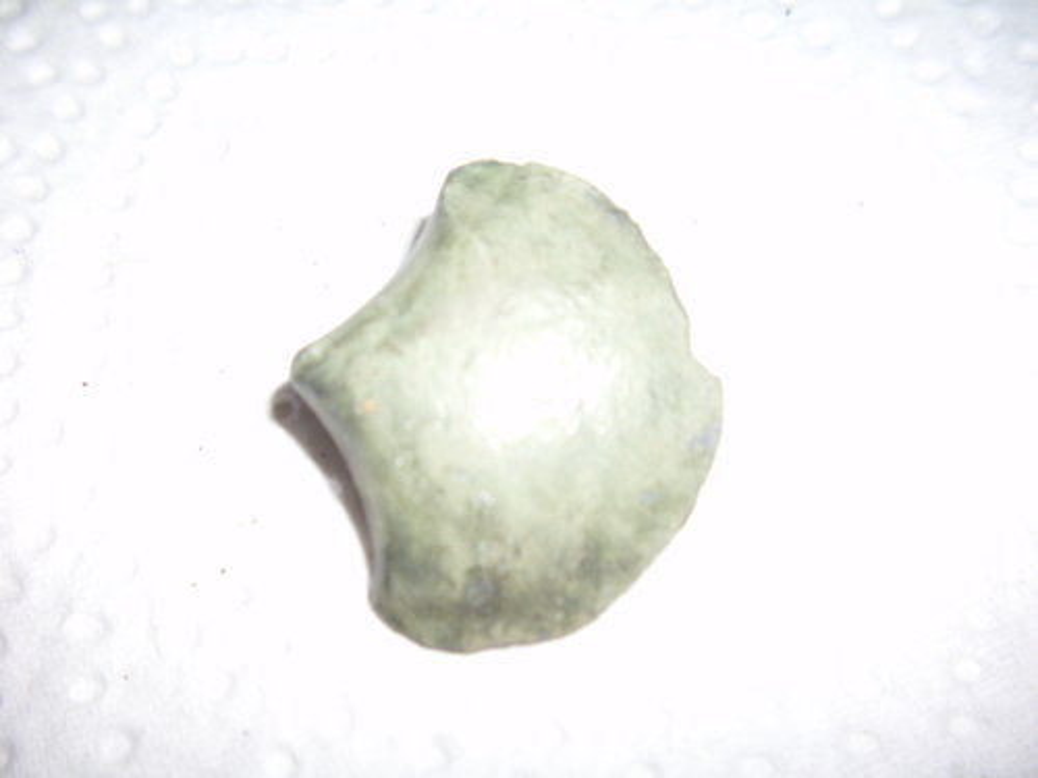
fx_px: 930
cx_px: 519
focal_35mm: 31
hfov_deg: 58.4
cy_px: 389
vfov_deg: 45.4
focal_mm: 6.2
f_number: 2.8
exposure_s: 1/200
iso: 50
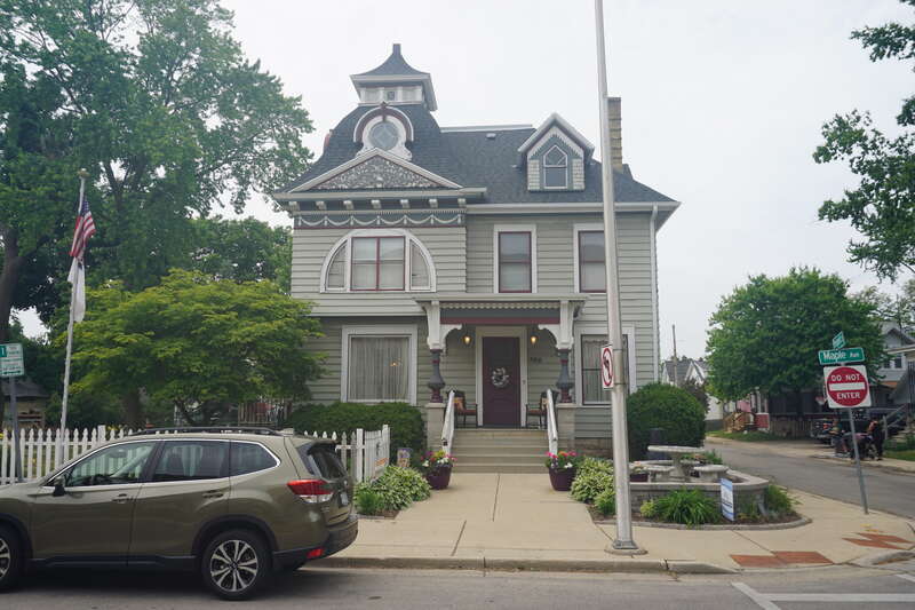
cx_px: 458
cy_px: 305
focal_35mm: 28
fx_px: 724
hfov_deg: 64.6
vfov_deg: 45.7
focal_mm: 19
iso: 100
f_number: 11
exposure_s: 1/125
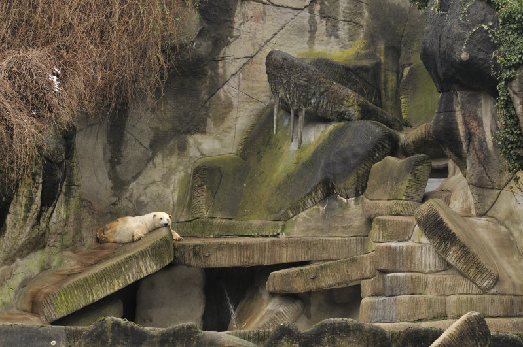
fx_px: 1524
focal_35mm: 105
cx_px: 262
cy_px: 174
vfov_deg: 13.0
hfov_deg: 19.5
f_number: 4
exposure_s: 1/200
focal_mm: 70
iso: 640
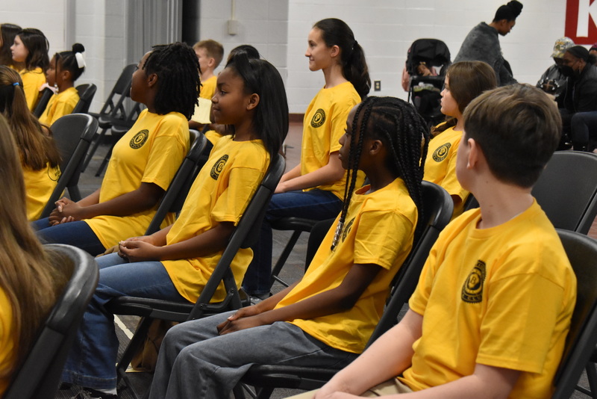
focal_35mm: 82
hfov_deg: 24.6
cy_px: 200
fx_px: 1369
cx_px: 298
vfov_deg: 16.6
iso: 3600
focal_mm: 55
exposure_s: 1/100
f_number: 7.1
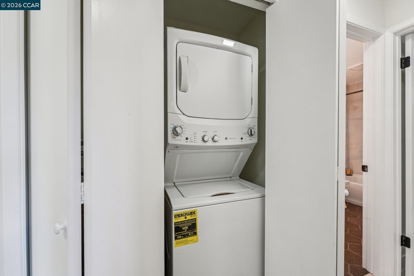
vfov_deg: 81.2
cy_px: 138
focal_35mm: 14
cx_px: 207
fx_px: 161
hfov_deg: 104.3
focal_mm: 14
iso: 640
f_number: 8
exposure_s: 1/30
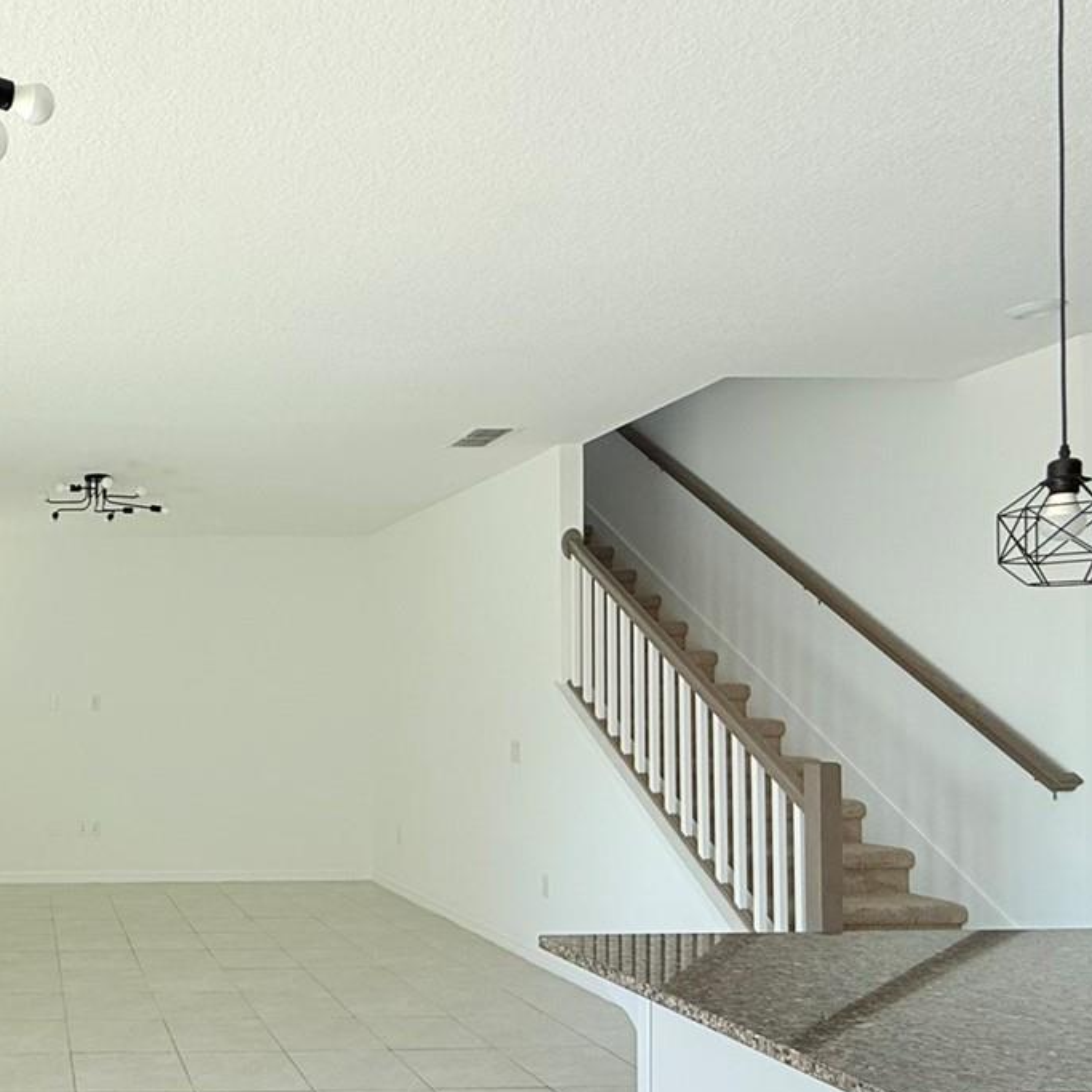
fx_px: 1035
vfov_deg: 54.8
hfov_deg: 48.3
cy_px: 703
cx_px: 62
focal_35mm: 29
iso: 80
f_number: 2.2
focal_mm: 2.22
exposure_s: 1/99
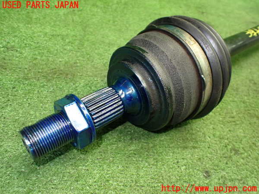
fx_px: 224
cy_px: 97
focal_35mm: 30
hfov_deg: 60.0
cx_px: 130
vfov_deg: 46.8
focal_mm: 5.4
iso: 800
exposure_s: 1/80
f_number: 2.3
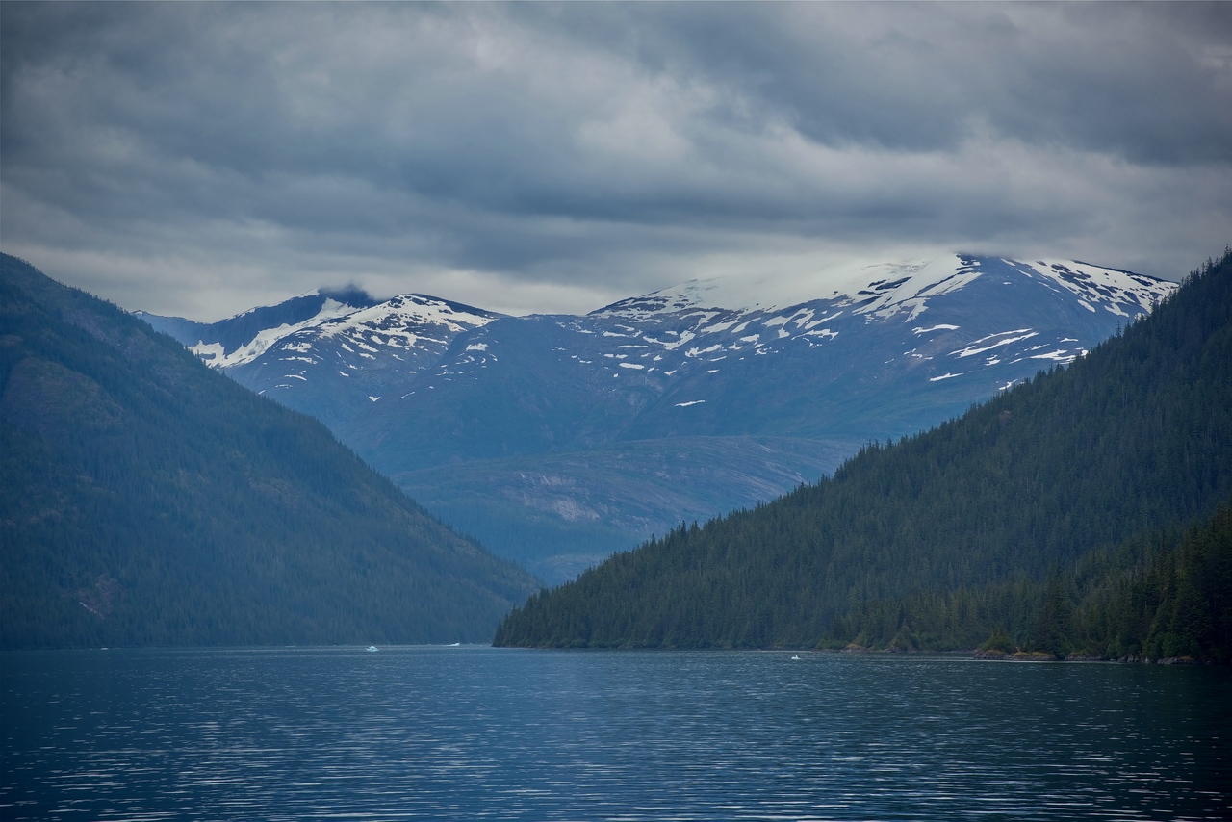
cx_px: 616
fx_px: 6161
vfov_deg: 7.6
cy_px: 411
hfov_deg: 11.4
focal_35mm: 180
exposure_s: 1/400
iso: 100
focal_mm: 180
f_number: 7.1
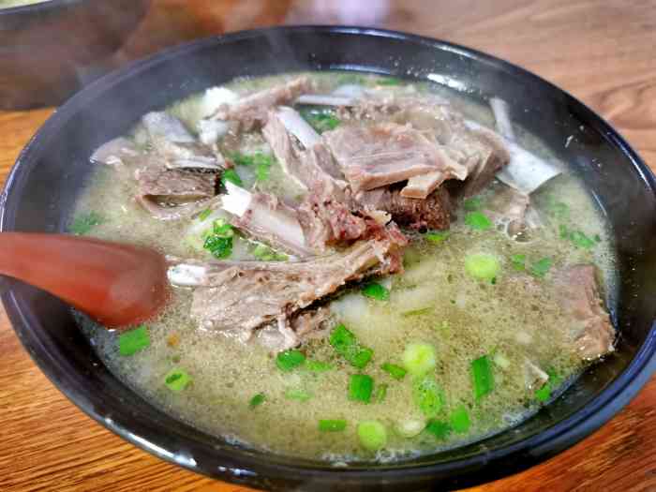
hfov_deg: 65.3
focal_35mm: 27
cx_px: 328
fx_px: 512
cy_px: 246
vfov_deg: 51.4
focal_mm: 5.58
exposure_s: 1/33.3
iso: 500
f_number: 1.8
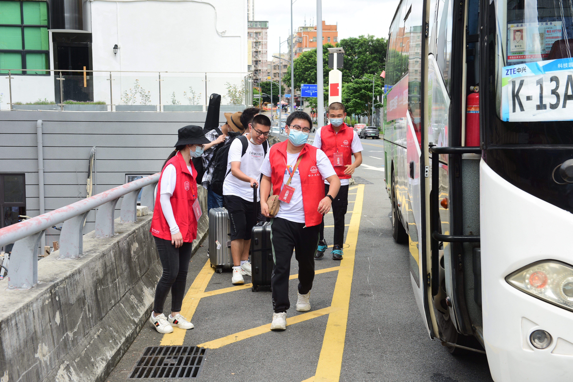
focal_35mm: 52
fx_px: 828
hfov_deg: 38.2
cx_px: 286
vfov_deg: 26.0
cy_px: 191
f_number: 7.1
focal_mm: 52
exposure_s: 1/125
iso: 125
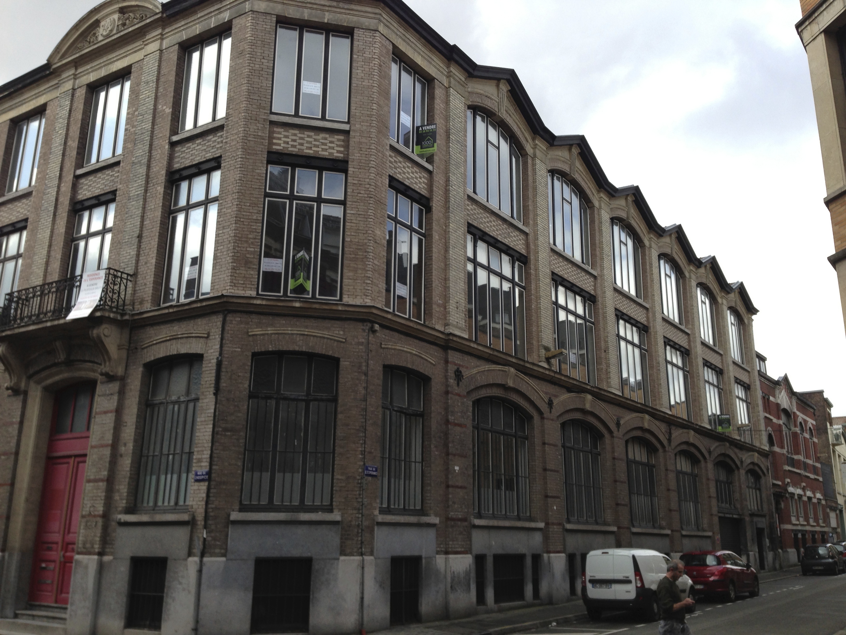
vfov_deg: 42.9
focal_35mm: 33
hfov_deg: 55.4
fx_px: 807
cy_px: 318
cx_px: 423
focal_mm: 4.13
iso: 50
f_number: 2.4
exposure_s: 1/559
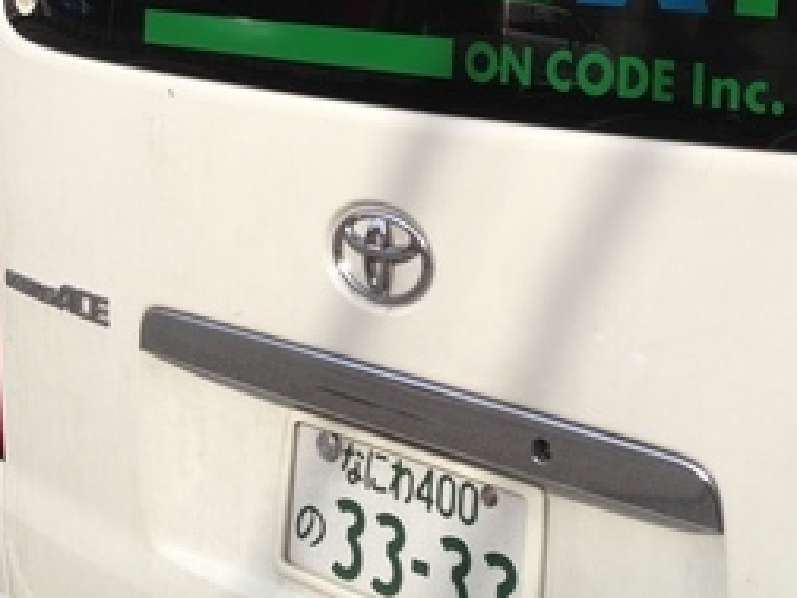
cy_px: 33
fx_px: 1727
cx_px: 490
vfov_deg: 19.2
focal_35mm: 75
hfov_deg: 25.9
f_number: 2.4
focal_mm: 4.28
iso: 50
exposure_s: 1/1175
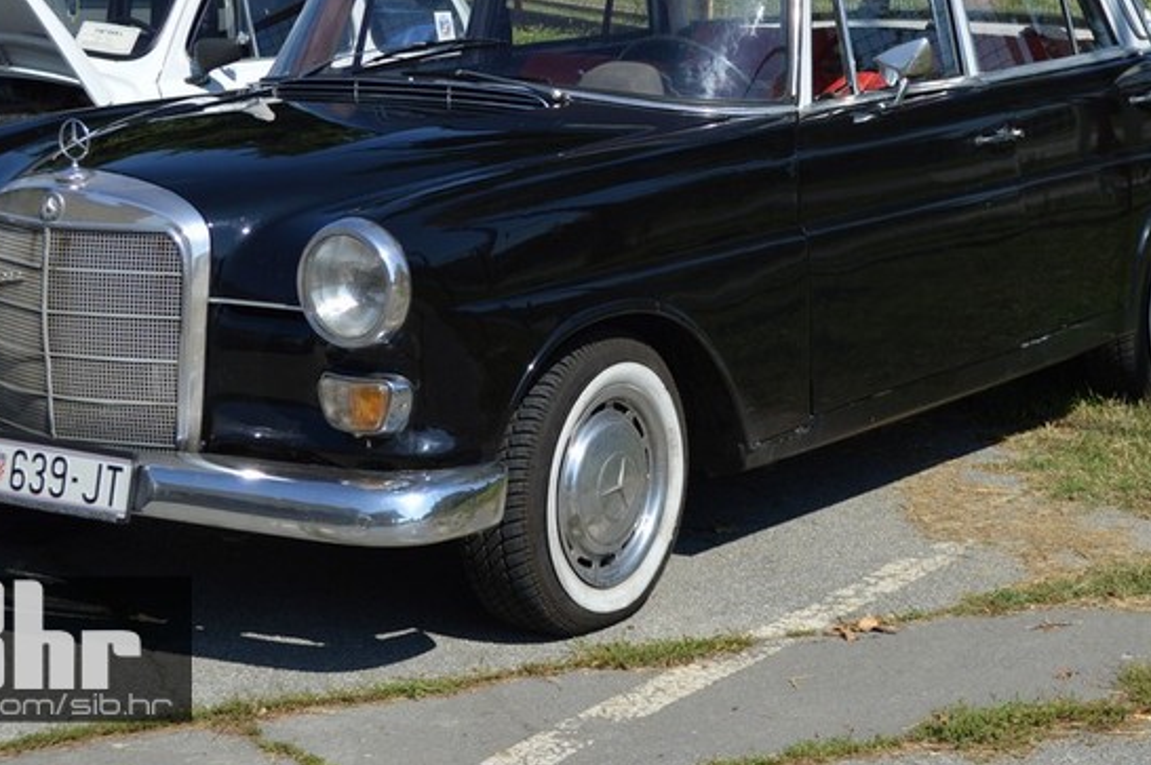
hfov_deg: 22.9
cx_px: 683
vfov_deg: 15.2
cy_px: 151
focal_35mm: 89
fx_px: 2843
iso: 100
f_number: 5.6
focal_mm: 36
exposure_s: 1/800
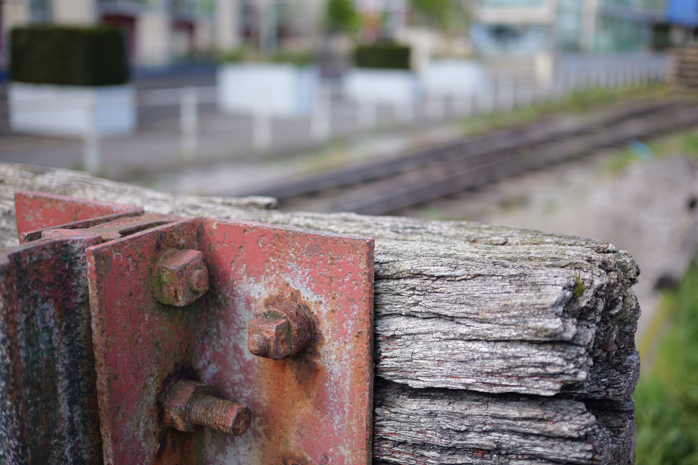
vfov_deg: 33.4
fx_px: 775
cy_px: 232
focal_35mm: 40
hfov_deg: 48.5
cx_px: 349
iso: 200
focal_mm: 40
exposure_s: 1/1000
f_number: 2
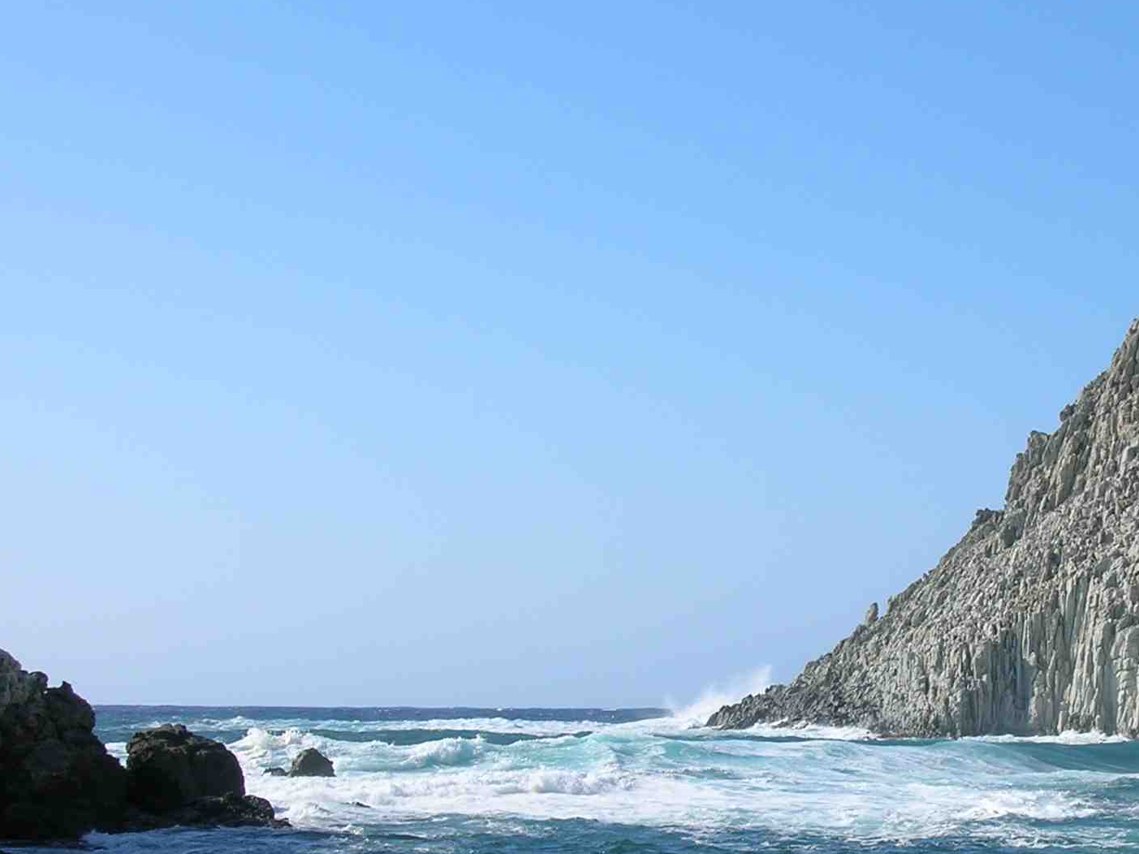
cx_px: 928
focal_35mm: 88
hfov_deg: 21.9
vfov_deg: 16.7
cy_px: 646
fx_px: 2895
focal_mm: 9
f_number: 5.7
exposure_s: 1/332
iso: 50
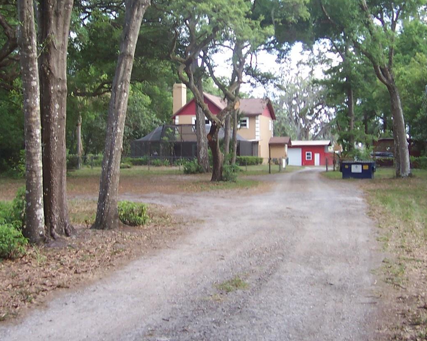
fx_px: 708
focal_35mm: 56
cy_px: 120
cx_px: 236
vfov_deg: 27.0
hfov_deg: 33.6
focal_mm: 5.6
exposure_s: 1/125
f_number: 2.8
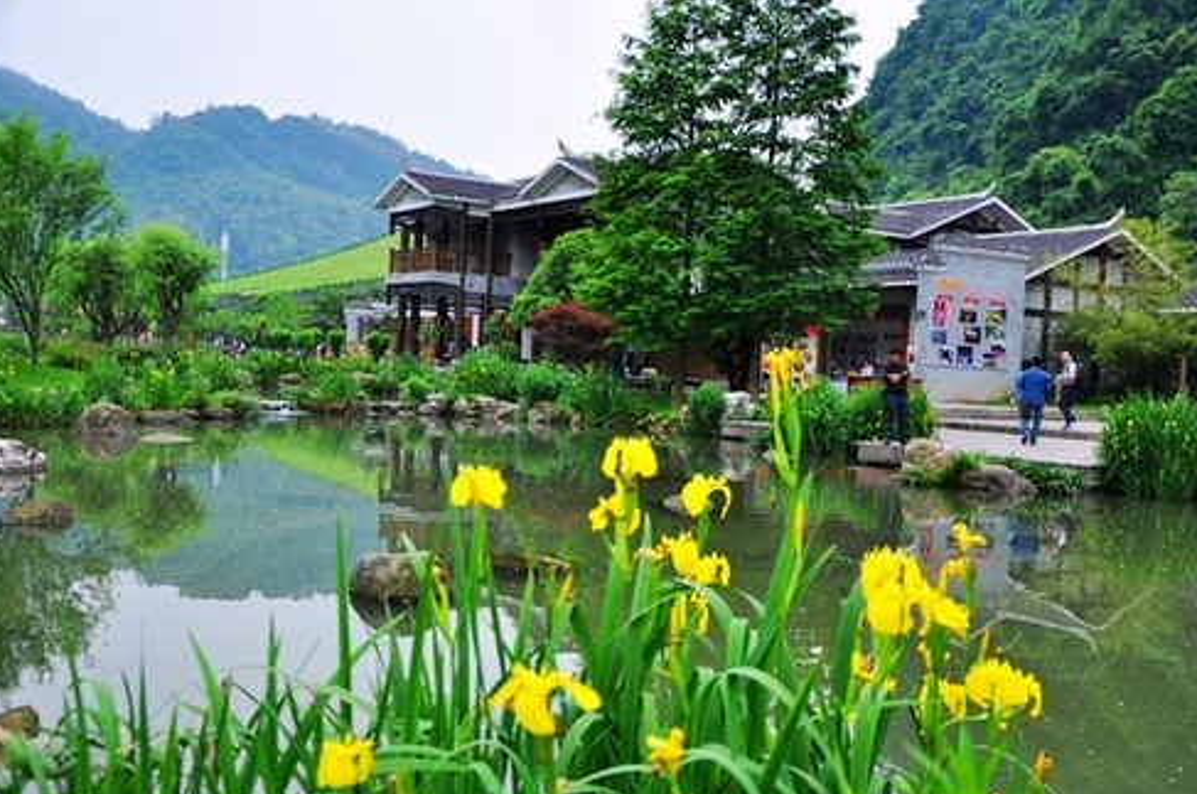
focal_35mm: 39
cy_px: 406
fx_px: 1278
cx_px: 597
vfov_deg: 34.5
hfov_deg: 50.2
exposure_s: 1/200
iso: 200
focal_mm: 25
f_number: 4
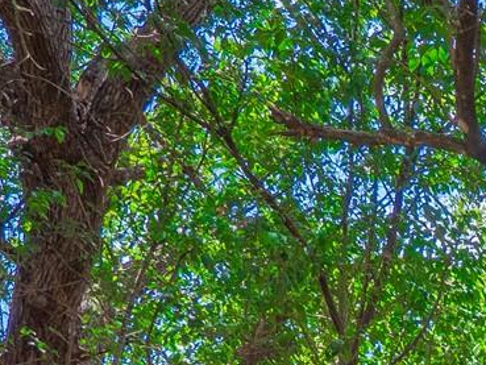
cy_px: 829
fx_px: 1559
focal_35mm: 111
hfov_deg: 14.4
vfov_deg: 11.4
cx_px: 1006
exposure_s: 1/100
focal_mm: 10
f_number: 8
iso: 200
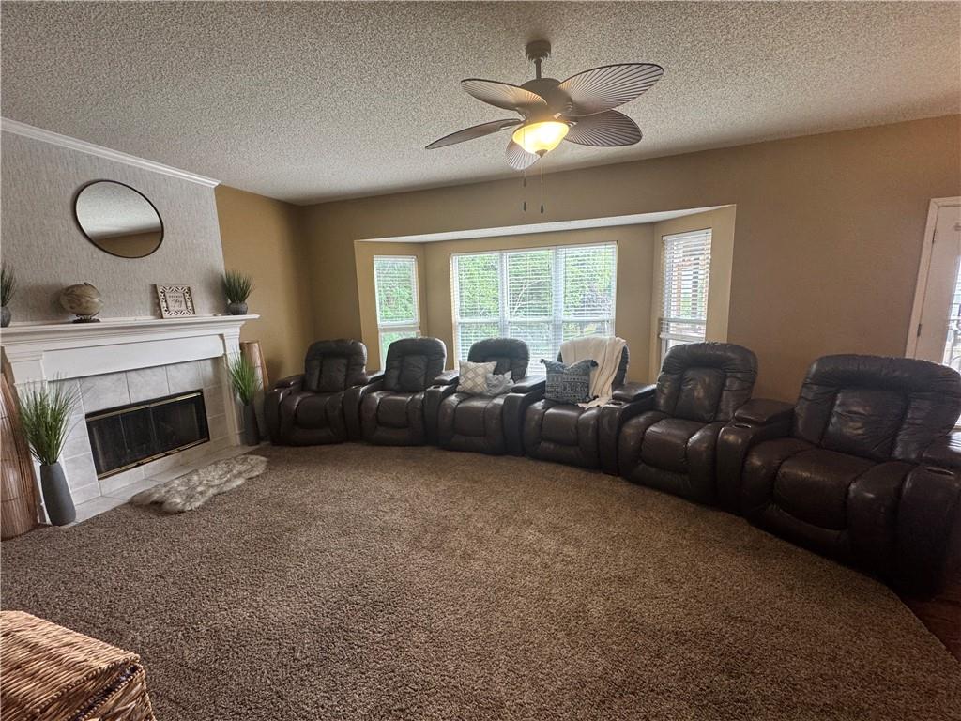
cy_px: 360
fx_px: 389
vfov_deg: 85.7
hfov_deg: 102.1
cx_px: 480
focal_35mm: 14
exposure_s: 1/120
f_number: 2.2
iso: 160
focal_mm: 2.22
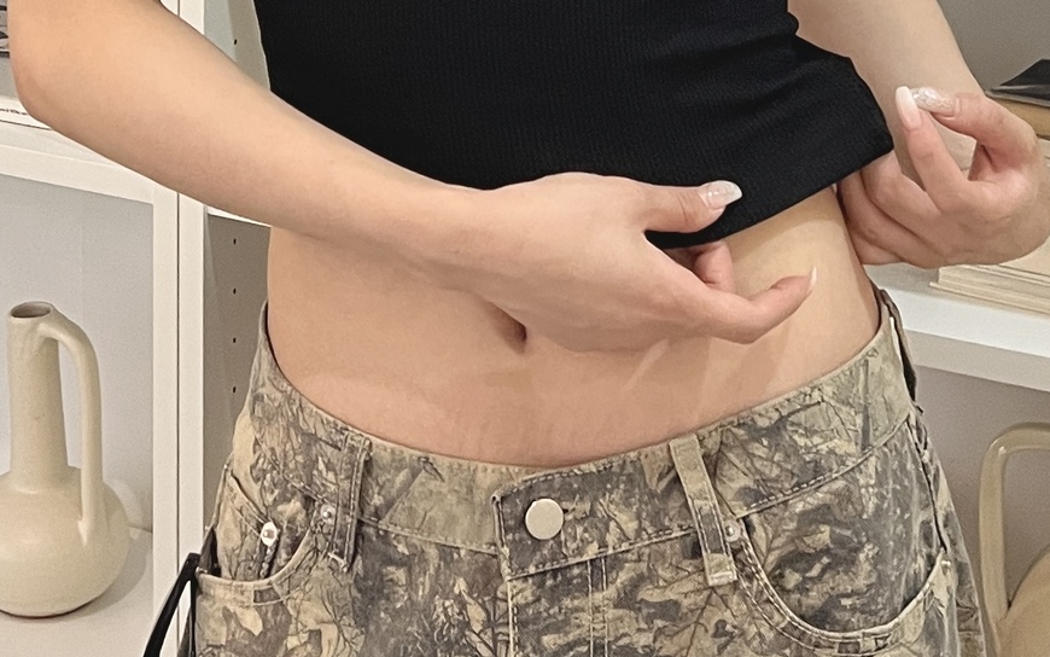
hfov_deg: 27.1
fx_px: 2175
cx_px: 559
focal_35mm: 76
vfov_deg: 16.3
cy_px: -186
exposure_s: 1/60
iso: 200
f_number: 1.5
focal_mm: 5.7
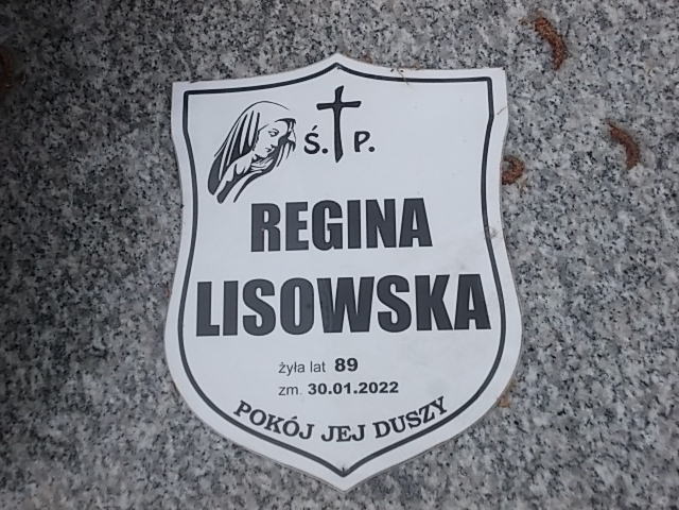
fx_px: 1177
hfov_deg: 32.2
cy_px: 255
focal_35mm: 60
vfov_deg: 24.4
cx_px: 340
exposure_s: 1/160
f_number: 8
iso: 80
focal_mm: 8.5
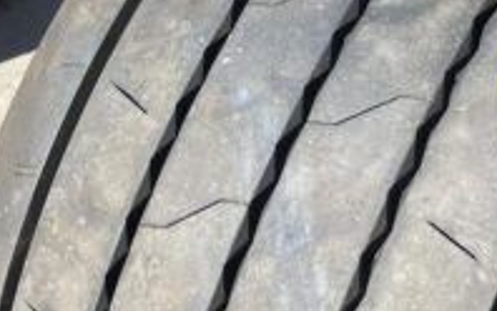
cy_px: 124
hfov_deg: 33.6
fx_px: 813
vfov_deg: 21.6
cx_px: 346
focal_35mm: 60
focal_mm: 4.2
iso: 32
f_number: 1.6
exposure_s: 1/1795
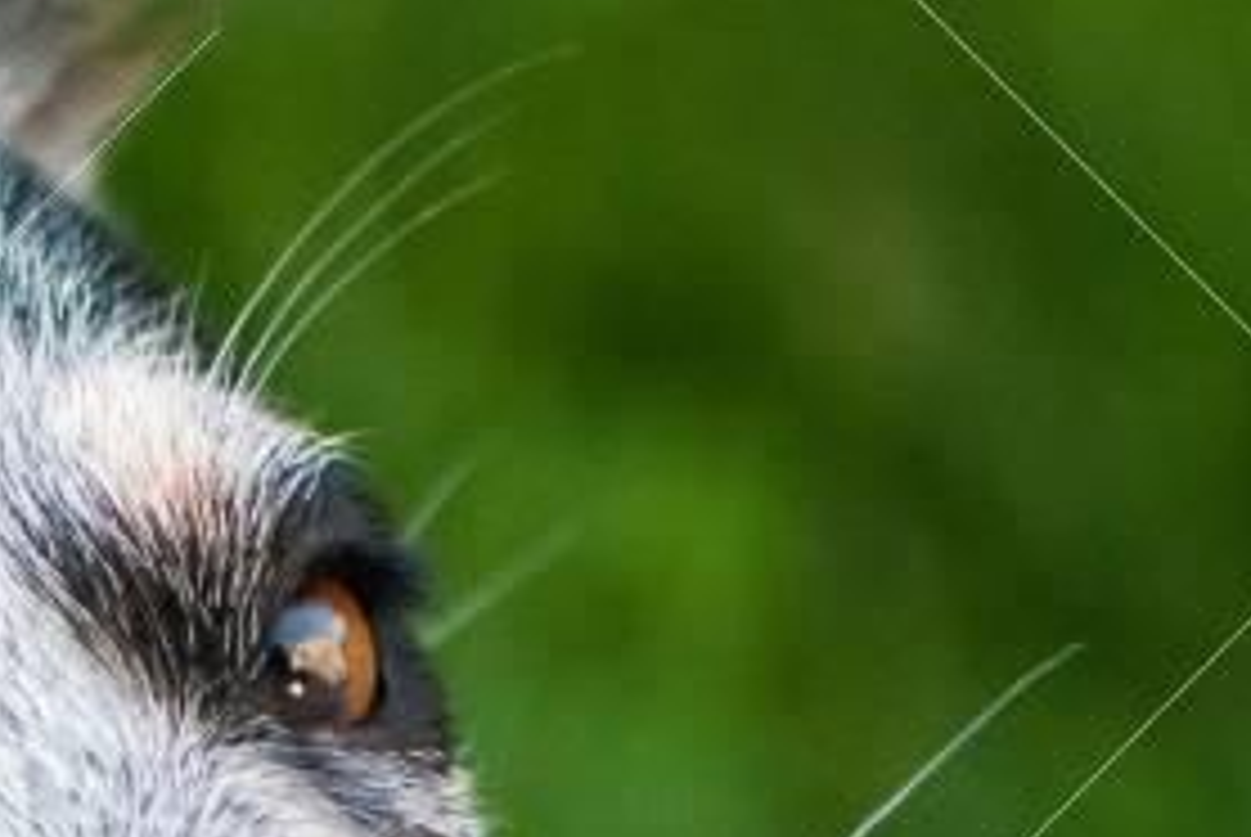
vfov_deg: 1.9
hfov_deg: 2.8
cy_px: 1161
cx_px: -270
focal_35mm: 737
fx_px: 25649
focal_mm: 105
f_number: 3
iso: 500
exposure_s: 1/640
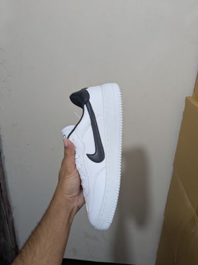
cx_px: 99
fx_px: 206
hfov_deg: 51.4
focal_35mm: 27
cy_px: 132
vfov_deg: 65.3
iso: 370
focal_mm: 4.38
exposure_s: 1/99.9
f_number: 1.73
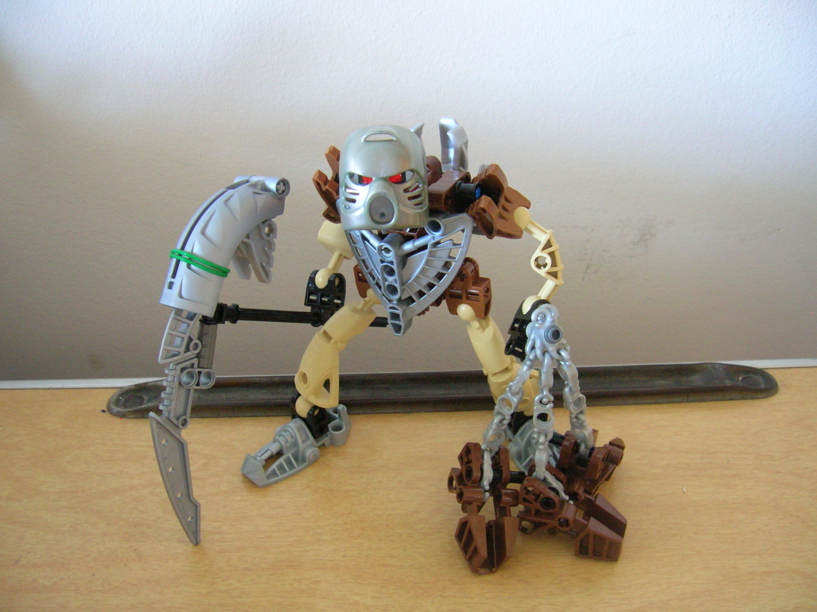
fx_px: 802
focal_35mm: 34
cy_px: 306
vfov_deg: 41.7
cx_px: 408
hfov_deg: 54.0
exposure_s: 1/1.7
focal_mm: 5.7
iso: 200
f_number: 2.9
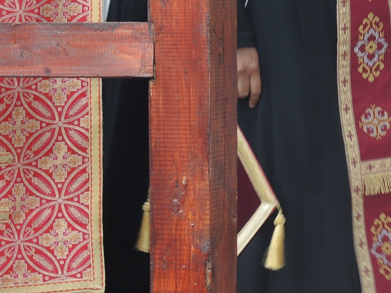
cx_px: 599
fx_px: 2327
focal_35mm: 206
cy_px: 0
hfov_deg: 9.3
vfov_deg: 7.2
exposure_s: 1/50
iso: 110
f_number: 2.8
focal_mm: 12.5
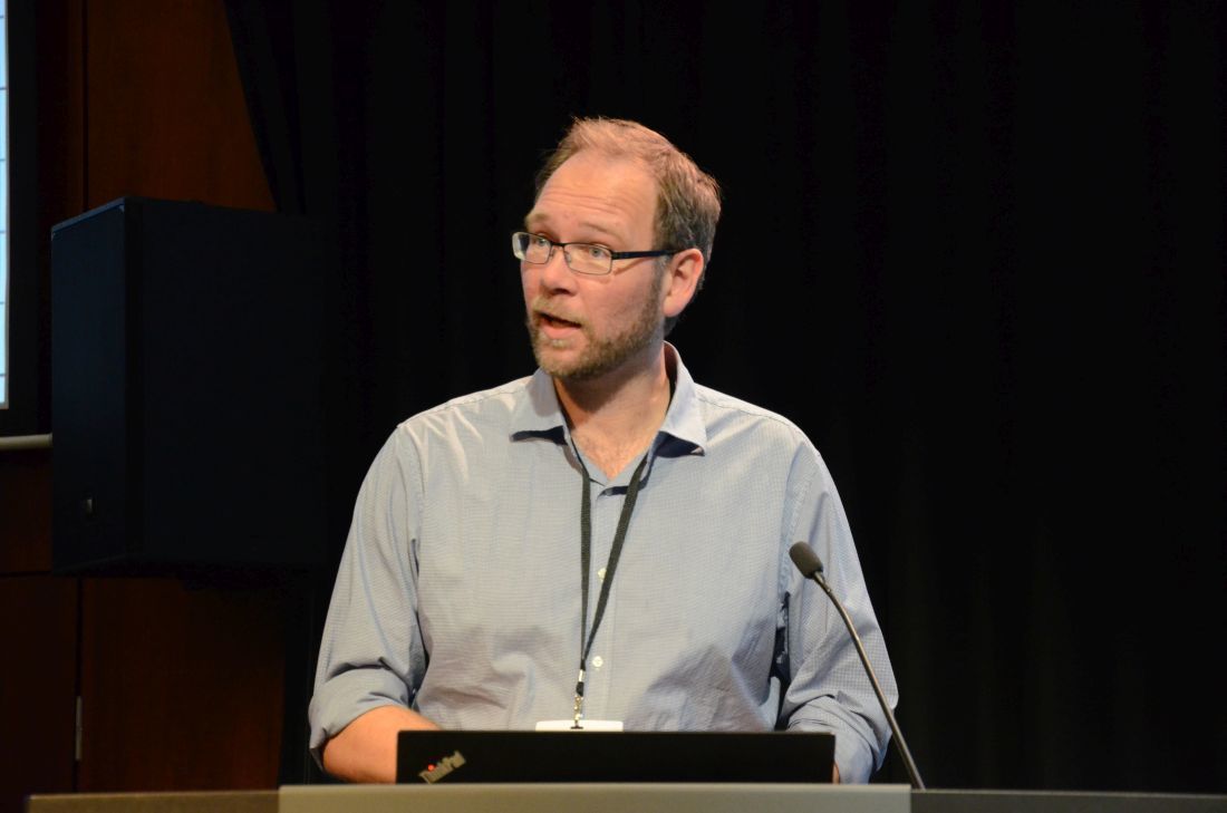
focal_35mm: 105
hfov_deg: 19.5
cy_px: 406
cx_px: 614
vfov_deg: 13.0
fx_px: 3572
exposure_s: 1/50
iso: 3200
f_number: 5.3
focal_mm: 70
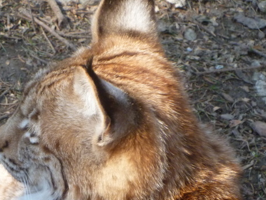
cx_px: 38
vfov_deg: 4.8
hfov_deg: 6.4
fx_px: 2367
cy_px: 142
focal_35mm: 308
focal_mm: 25
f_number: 6.9
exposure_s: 1/125
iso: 250
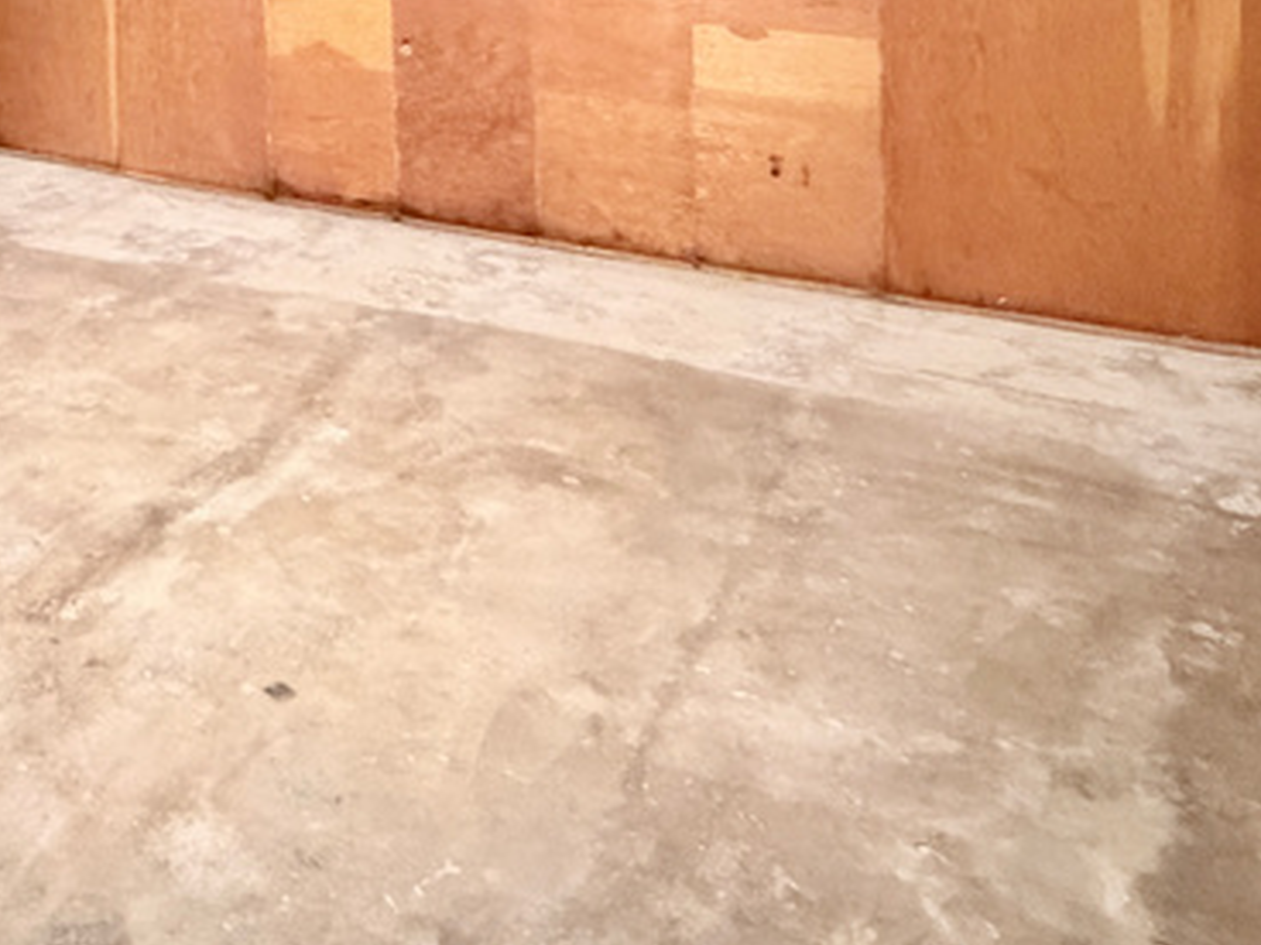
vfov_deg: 31.3
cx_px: 137
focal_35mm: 39
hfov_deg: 43.9
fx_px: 1421
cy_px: -175
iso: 1250
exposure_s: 1/30
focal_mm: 2.22
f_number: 2.2
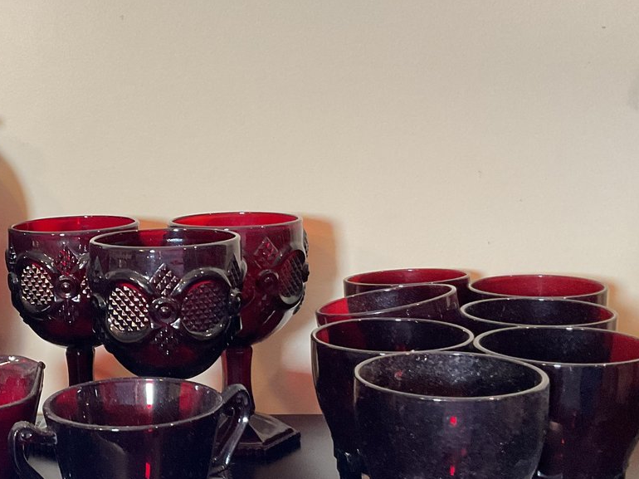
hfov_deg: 32.6
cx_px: 100
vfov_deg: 25.5
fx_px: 1052
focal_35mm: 57
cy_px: 309
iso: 125
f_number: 1.8
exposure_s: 1/60
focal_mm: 3
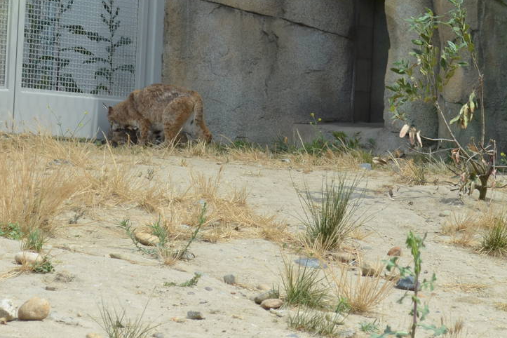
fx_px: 2564
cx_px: 265
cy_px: 60
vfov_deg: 7.5
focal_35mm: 182
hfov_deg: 11.3
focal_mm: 55
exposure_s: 1/250
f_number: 8
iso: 200
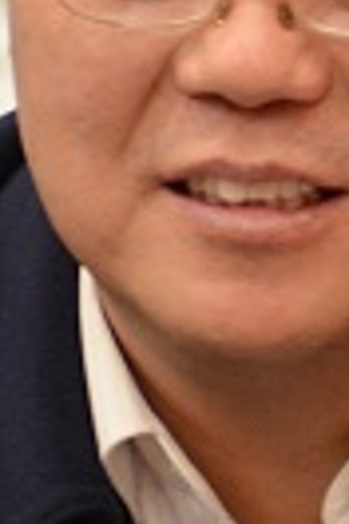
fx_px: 7939
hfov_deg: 2.5
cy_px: 326
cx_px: 309
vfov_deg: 3.8
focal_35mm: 546
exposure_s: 1/125
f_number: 2.8
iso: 1250
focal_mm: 60
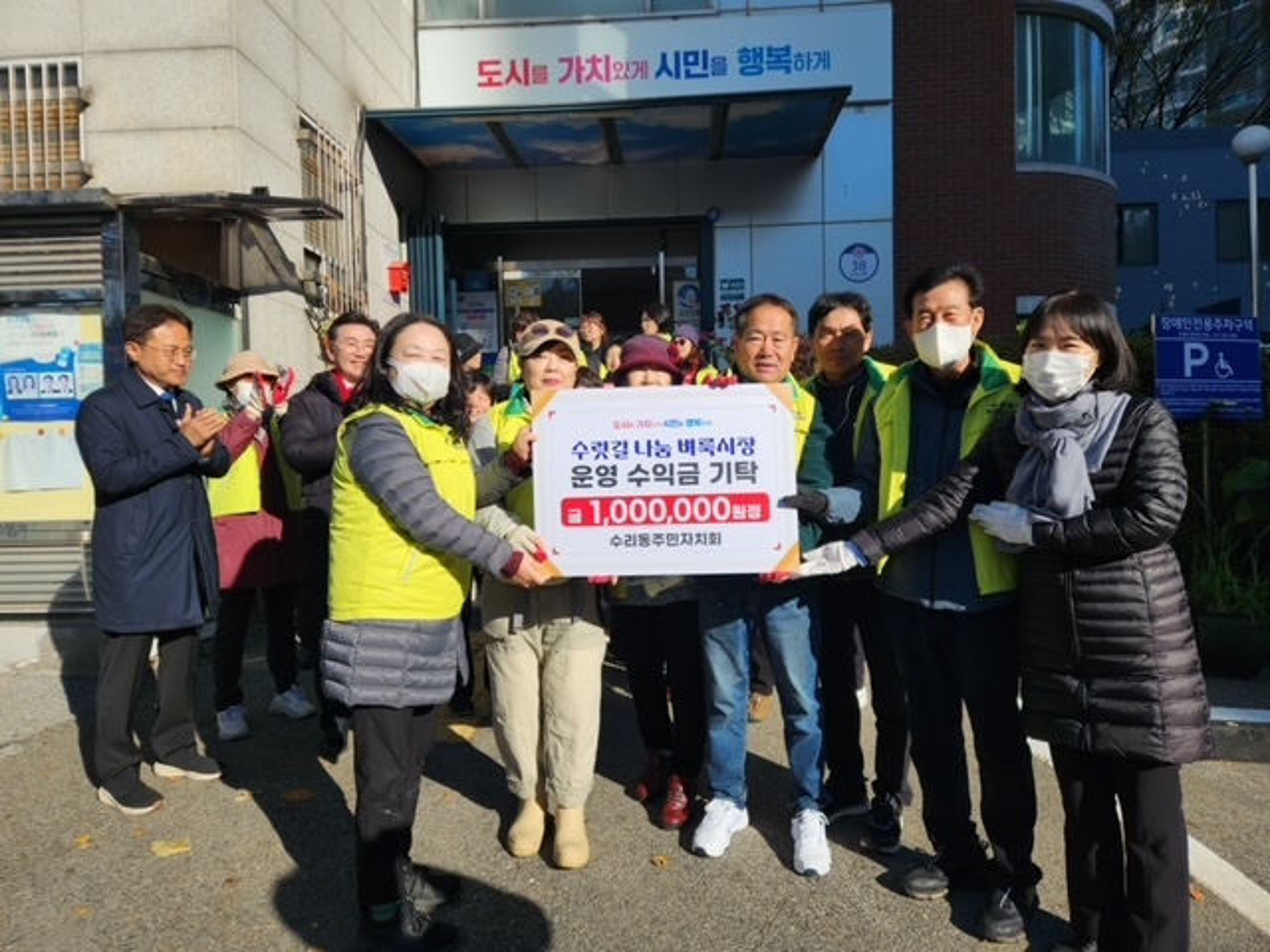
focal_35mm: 23
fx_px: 844
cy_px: 476
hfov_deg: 73.9
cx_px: 635
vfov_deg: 58.9
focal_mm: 5.4
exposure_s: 1/2397
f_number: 1.8
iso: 20
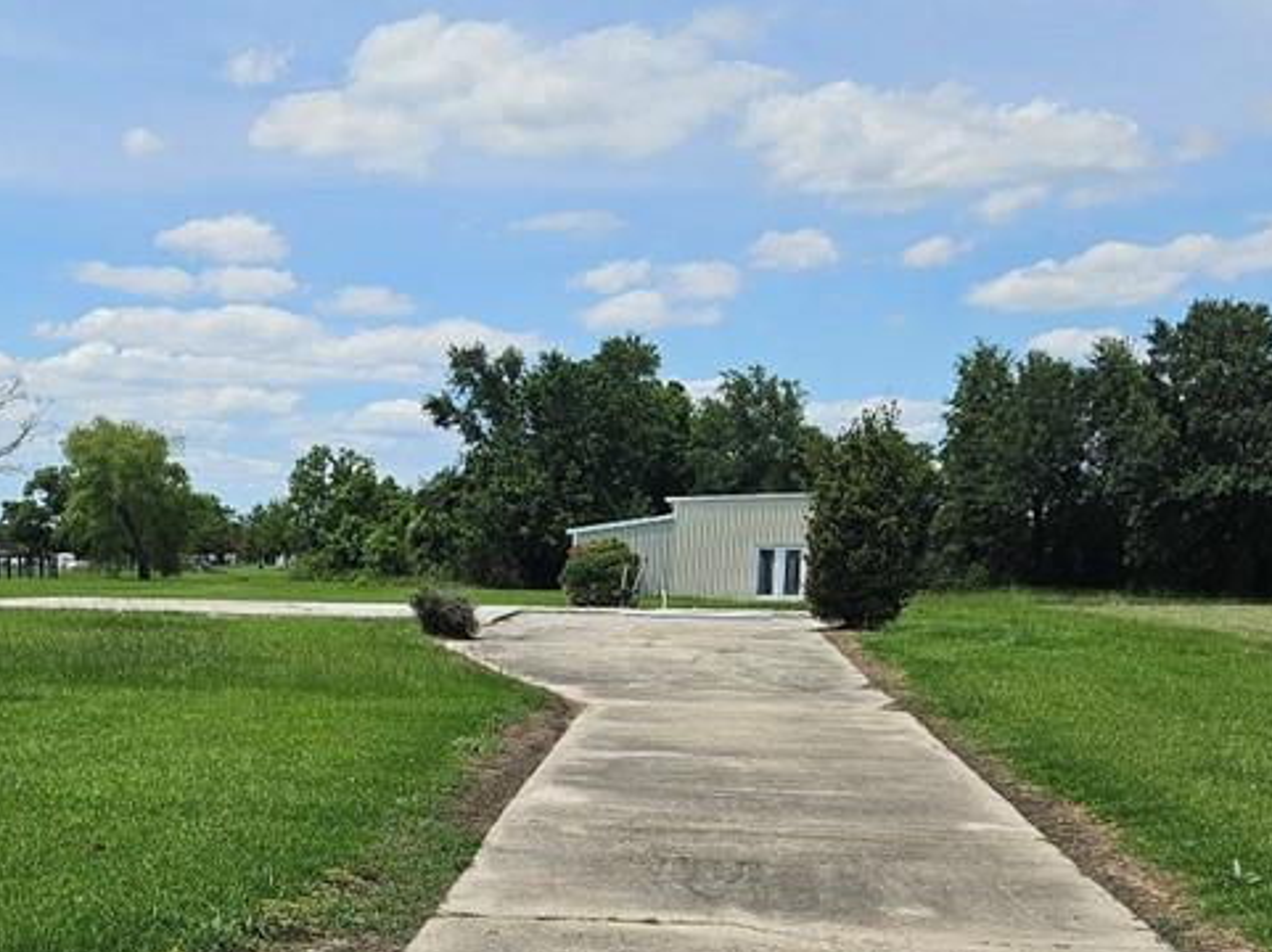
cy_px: 886
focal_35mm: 49
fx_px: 1799
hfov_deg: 38.4
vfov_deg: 28.3
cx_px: 397
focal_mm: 5.4
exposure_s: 1/5000
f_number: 1.8
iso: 25
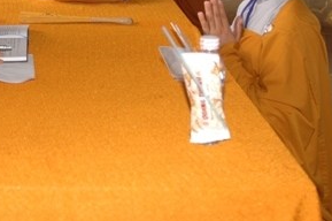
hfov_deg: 24.0
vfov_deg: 16.0
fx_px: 766
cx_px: 59
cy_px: -6
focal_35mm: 83
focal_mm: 25
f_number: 4
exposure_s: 1/60
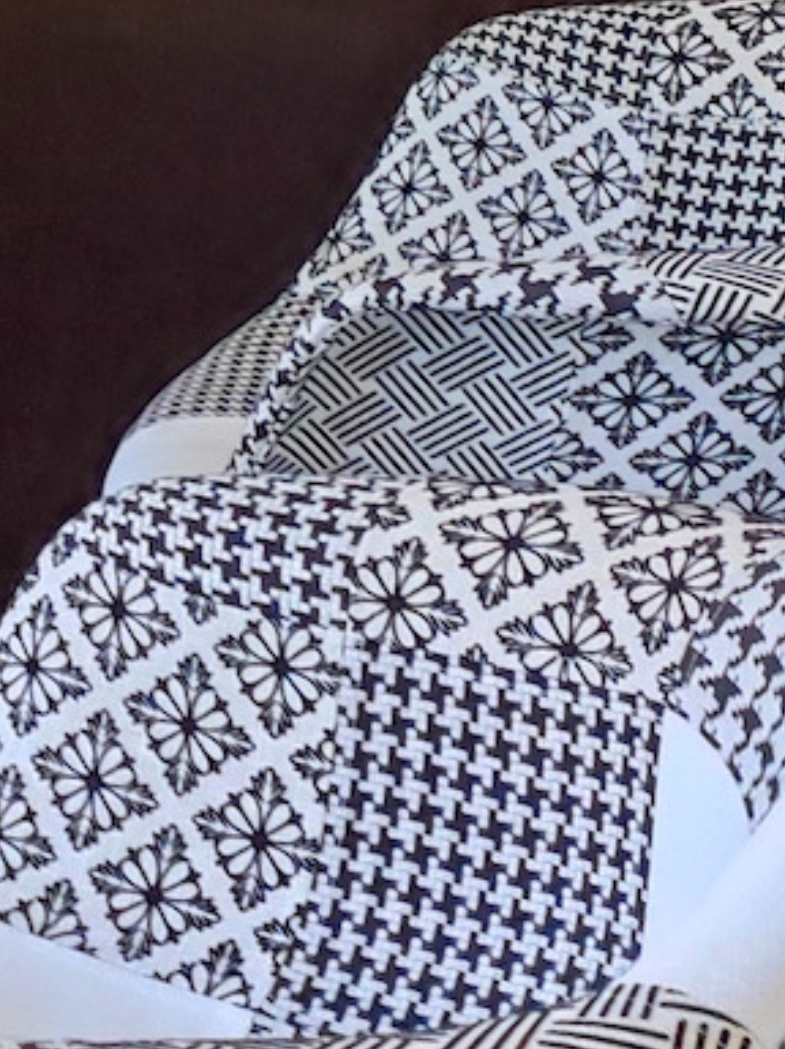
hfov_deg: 10.8
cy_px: 69
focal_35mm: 125
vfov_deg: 15.6
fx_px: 3786
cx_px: -785
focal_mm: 4.7
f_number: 1.79
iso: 886
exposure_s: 1/50
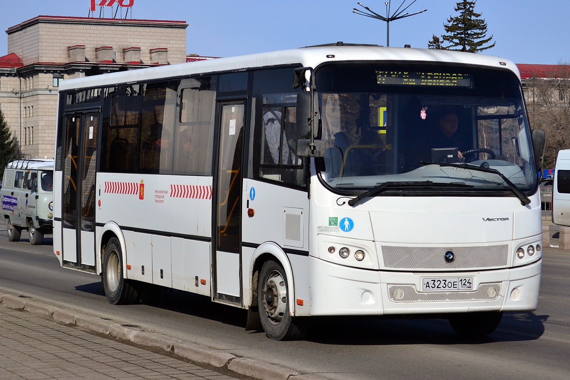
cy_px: 167
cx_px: 298
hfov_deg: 21.8
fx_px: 1481
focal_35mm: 94
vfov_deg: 14.6
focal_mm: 55
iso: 320
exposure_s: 1/2000
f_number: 7.1
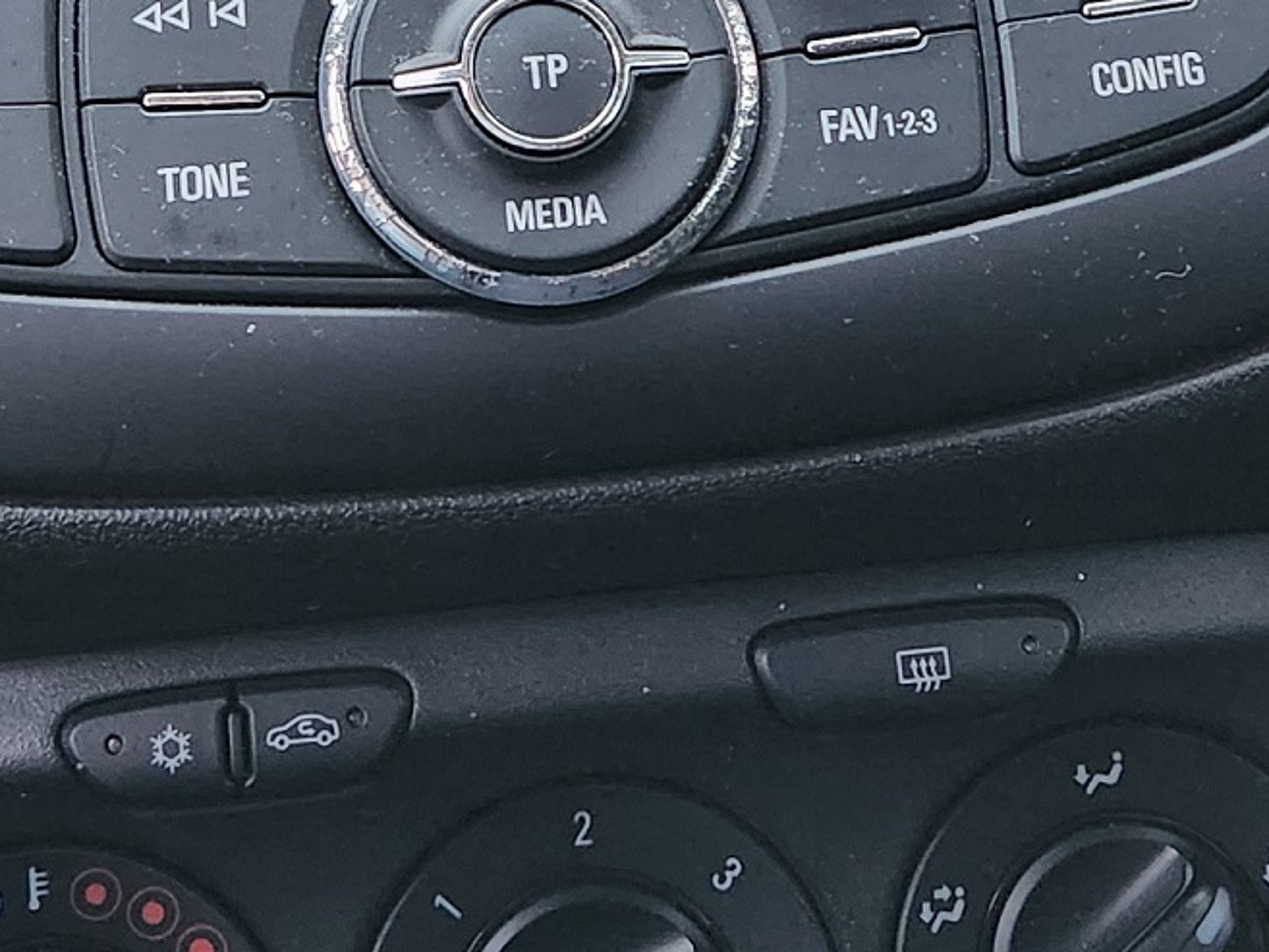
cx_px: 630
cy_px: -185
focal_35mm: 84
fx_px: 3080
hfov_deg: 23.3
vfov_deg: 16.8
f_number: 1.8
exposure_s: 1/50
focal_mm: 5.4
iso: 800
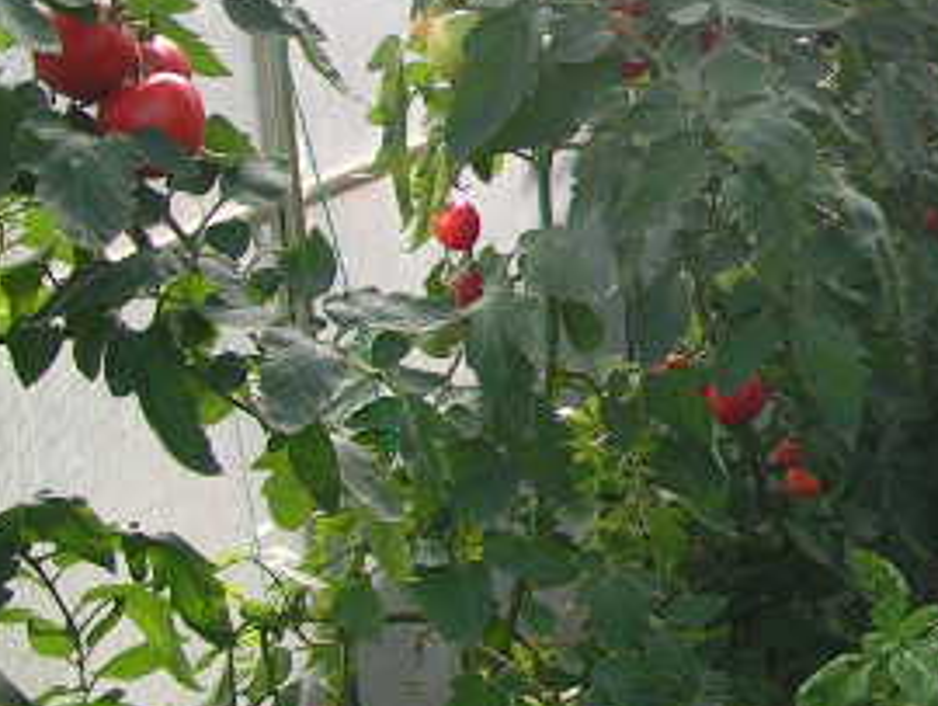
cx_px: 1039
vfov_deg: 16.2
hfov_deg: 20.7
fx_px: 2441
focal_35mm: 90
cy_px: 63
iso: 50
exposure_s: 1/80
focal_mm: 5.8
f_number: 4.5
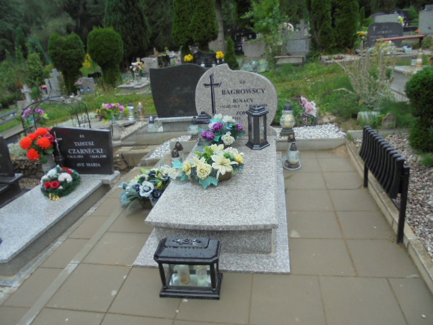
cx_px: 216
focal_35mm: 26
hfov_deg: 67.3
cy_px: 162
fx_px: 325
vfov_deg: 53.1
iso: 100
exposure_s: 1/250
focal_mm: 4.6
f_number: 3.5
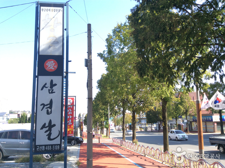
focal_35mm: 33
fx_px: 214
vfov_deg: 42.8
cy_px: 84
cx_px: 112
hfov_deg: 55.4
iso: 32
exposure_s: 1/347
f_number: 2.4
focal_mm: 3.3
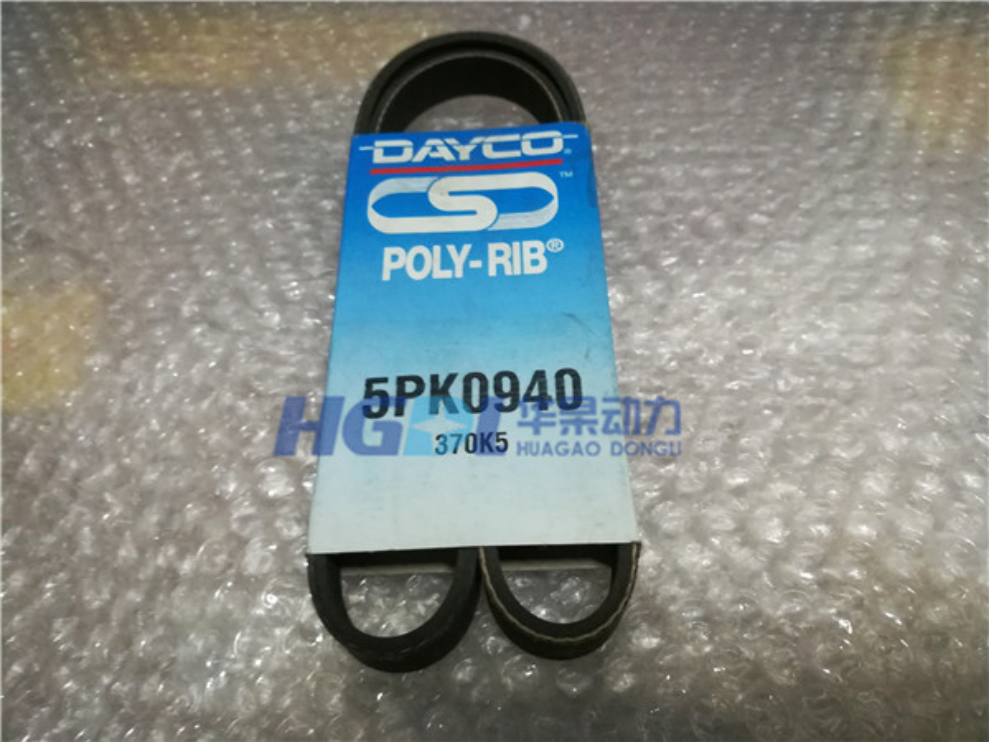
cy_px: 371
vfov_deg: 53.1
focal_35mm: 26
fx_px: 743
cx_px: 494
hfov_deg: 67.3
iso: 800
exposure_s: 1/14.3
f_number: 2.2
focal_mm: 3.83
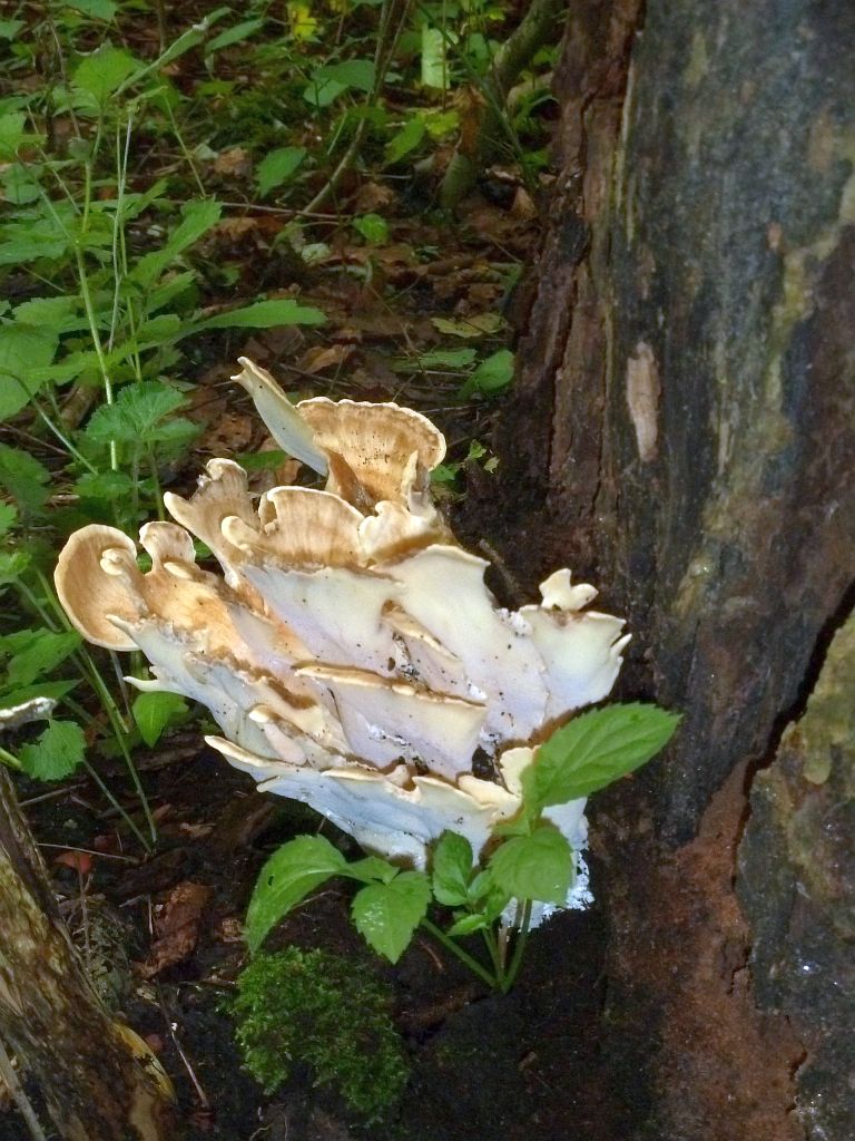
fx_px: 1943
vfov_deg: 32.7
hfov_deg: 24.8
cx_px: 428
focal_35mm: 59
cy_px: 570
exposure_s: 1/30
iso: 400
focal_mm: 9.7
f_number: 3.9
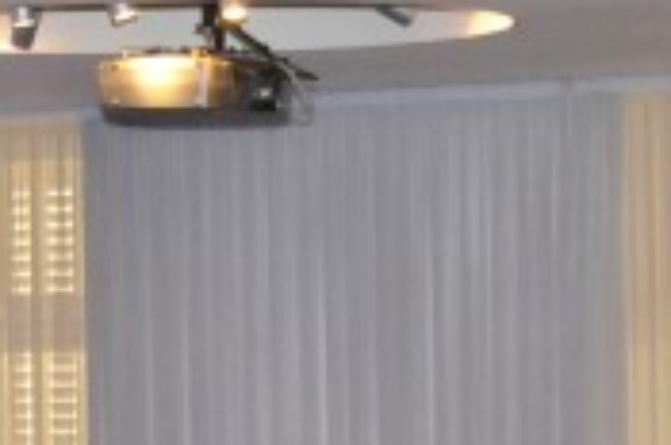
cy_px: 414
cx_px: 219
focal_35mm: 186
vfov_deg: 7.3
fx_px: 3463
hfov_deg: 11.1
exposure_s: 1/100
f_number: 7.1
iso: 3200
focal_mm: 29
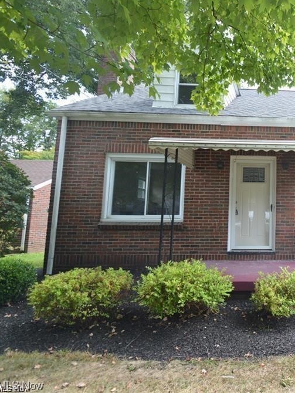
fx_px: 250
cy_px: 194
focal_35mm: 22
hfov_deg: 49.7
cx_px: 295
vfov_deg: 76.4
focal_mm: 10
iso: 220
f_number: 5.6
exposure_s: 1/125
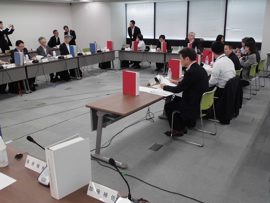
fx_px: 265
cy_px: 102
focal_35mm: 34
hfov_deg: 54.0
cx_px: 135
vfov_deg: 41.8
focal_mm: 6.1
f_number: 4
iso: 400
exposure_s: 1/60
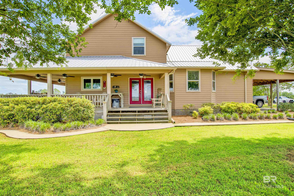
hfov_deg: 86.9
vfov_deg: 64.6
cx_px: 147
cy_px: 98
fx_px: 155
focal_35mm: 19
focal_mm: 19
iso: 200
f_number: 11
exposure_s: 1/320
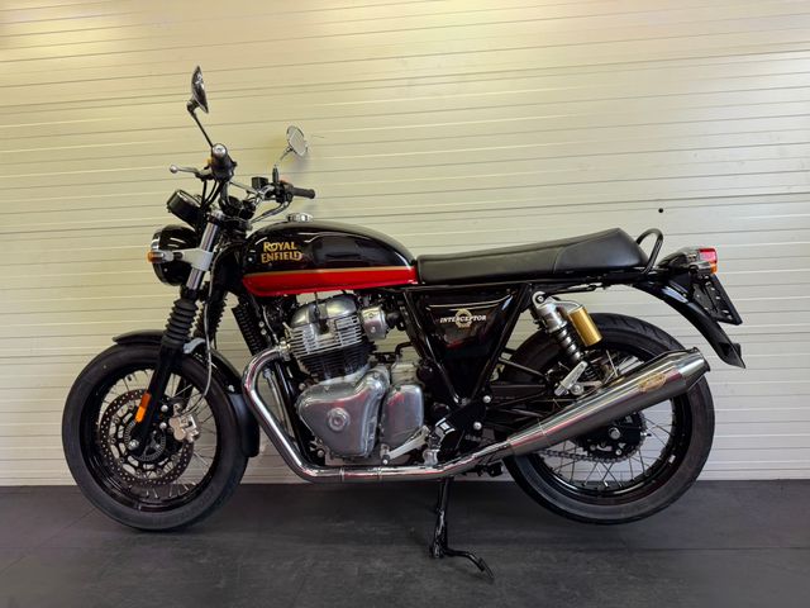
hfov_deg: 71.6
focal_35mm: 24
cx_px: 405
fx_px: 562
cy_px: 304
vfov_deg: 56.8
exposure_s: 1/100
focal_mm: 6.76
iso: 125
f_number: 1.78
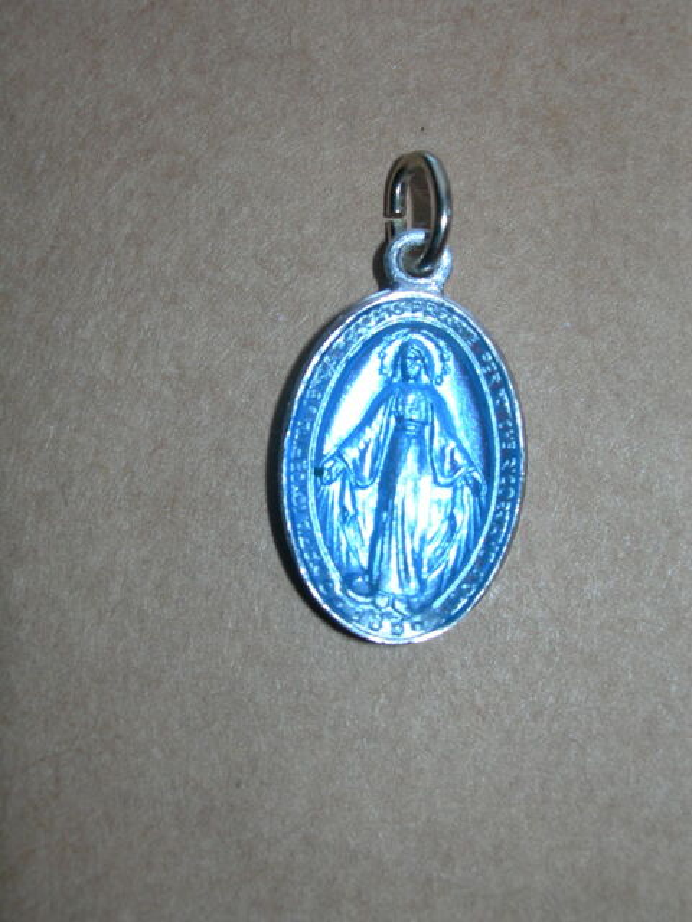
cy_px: 461
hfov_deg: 24.0
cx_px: 346
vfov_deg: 31.7
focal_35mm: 61
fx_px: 1626
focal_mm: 12.7
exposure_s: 1/60.1
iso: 50
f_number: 5.9
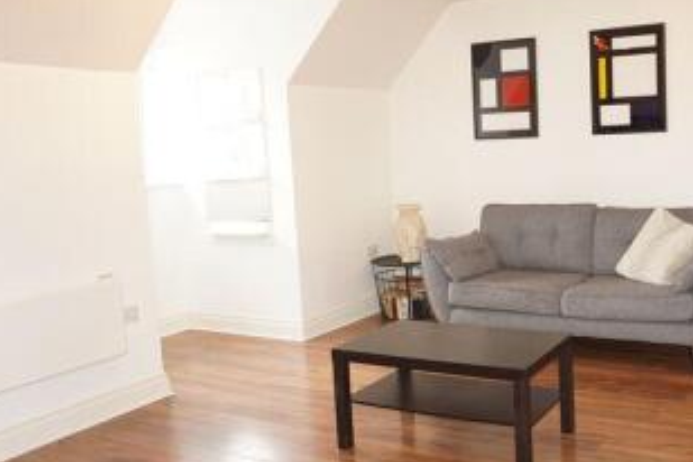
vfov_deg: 35.9
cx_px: 484
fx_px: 712
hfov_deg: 50.5
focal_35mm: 37
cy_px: 225
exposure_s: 1/160
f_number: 4
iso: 1000
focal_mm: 16
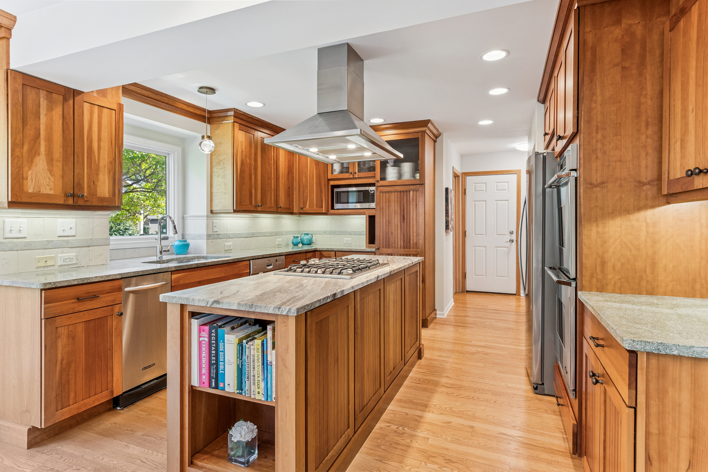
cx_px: 354
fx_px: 354
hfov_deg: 90.0
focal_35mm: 18
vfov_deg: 67.4
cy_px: 236
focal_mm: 12
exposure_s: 1/10
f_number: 8
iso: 250
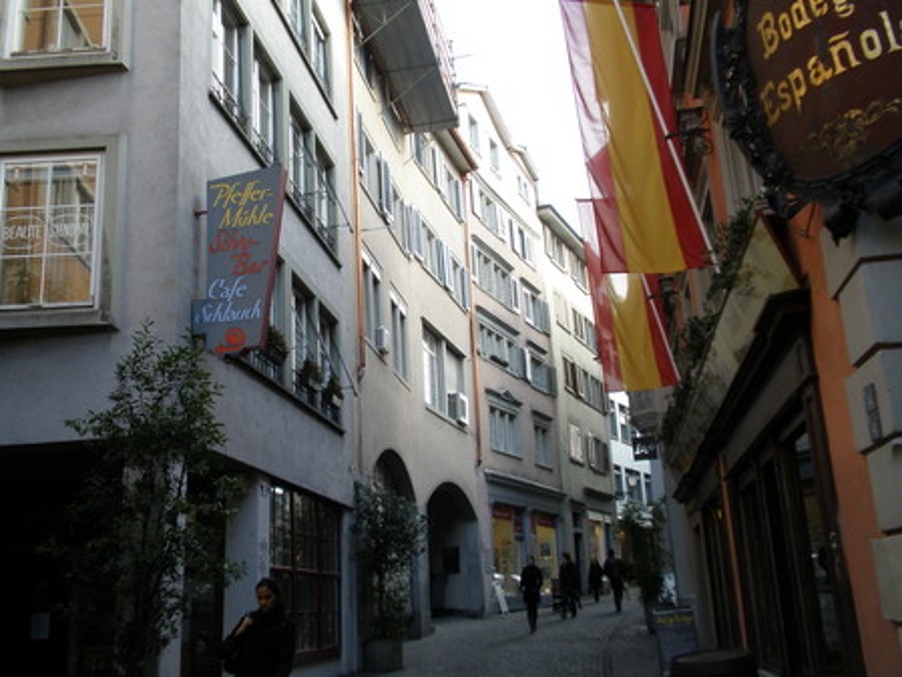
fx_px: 964
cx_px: 451
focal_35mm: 37
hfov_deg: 50.1
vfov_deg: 38.7
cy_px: 338
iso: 64
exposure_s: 1/60
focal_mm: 6.6
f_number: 3.5
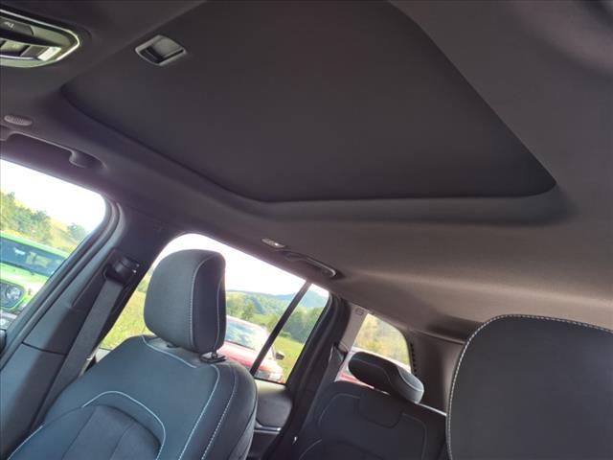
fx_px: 478
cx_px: 306
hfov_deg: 65.3
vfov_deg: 51.4
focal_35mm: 27
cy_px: 230
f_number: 1.9
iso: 64
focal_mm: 3.58
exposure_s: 1/40
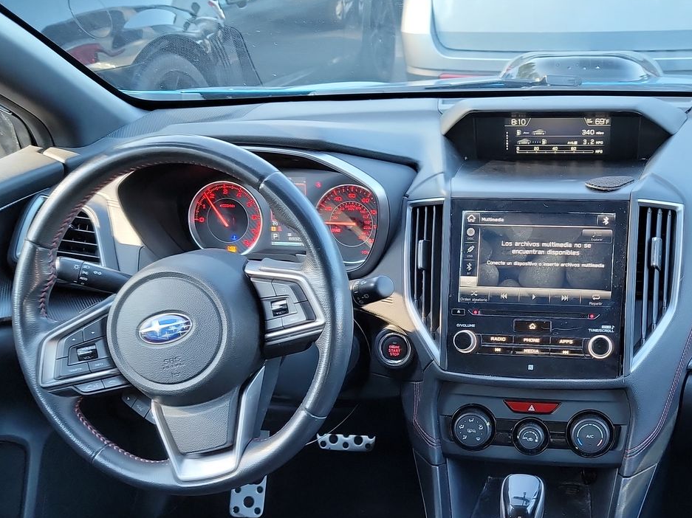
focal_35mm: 41
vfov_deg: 34.4
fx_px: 819
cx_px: 473
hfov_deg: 45.0
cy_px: 390
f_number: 1.8
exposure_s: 1/59
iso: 331
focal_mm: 6.7
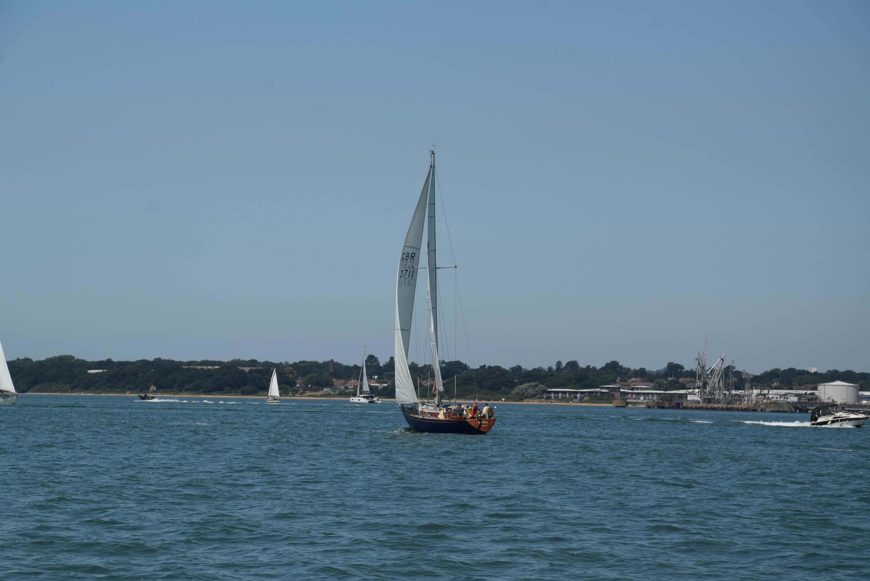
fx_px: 3336
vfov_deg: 9.9
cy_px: 290
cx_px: 435
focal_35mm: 138
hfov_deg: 14.9
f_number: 9
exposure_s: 1/400
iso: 200
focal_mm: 92
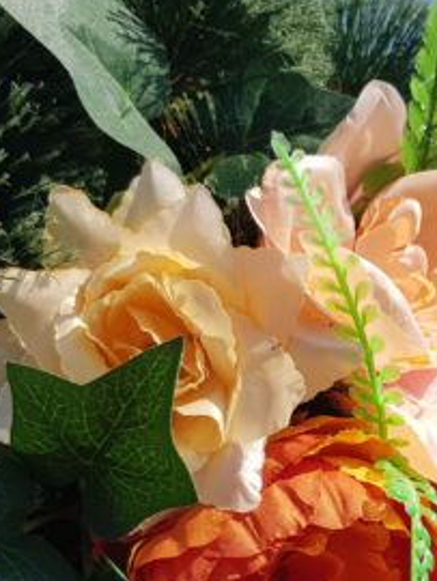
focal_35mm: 67
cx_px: 446
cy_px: 430
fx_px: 1126
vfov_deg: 28.5
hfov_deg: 21.2
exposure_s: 1/2800
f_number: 1.7
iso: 40
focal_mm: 4.2
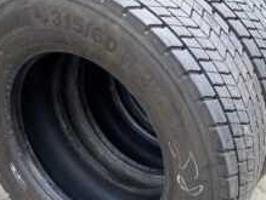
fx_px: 393
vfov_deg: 28.5
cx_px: 149
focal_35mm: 51
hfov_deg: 37.4
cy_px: 124
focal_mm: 4.25
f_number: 1.8
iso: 32
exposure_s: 1/560
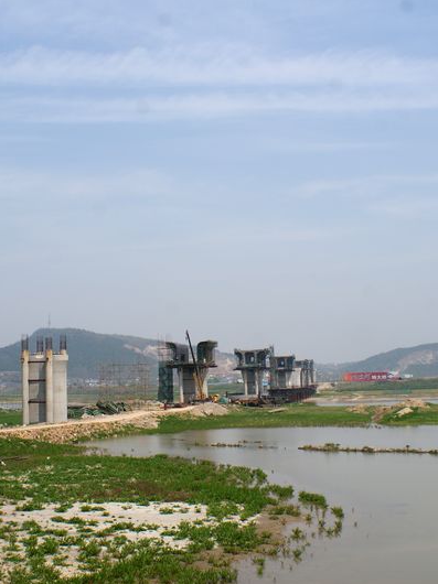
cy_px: 293
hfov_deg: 30.2
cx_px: 192
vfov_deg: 39.7
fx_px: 810
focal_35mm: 48
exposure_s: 1/250
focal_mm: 22
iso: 100
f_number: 10
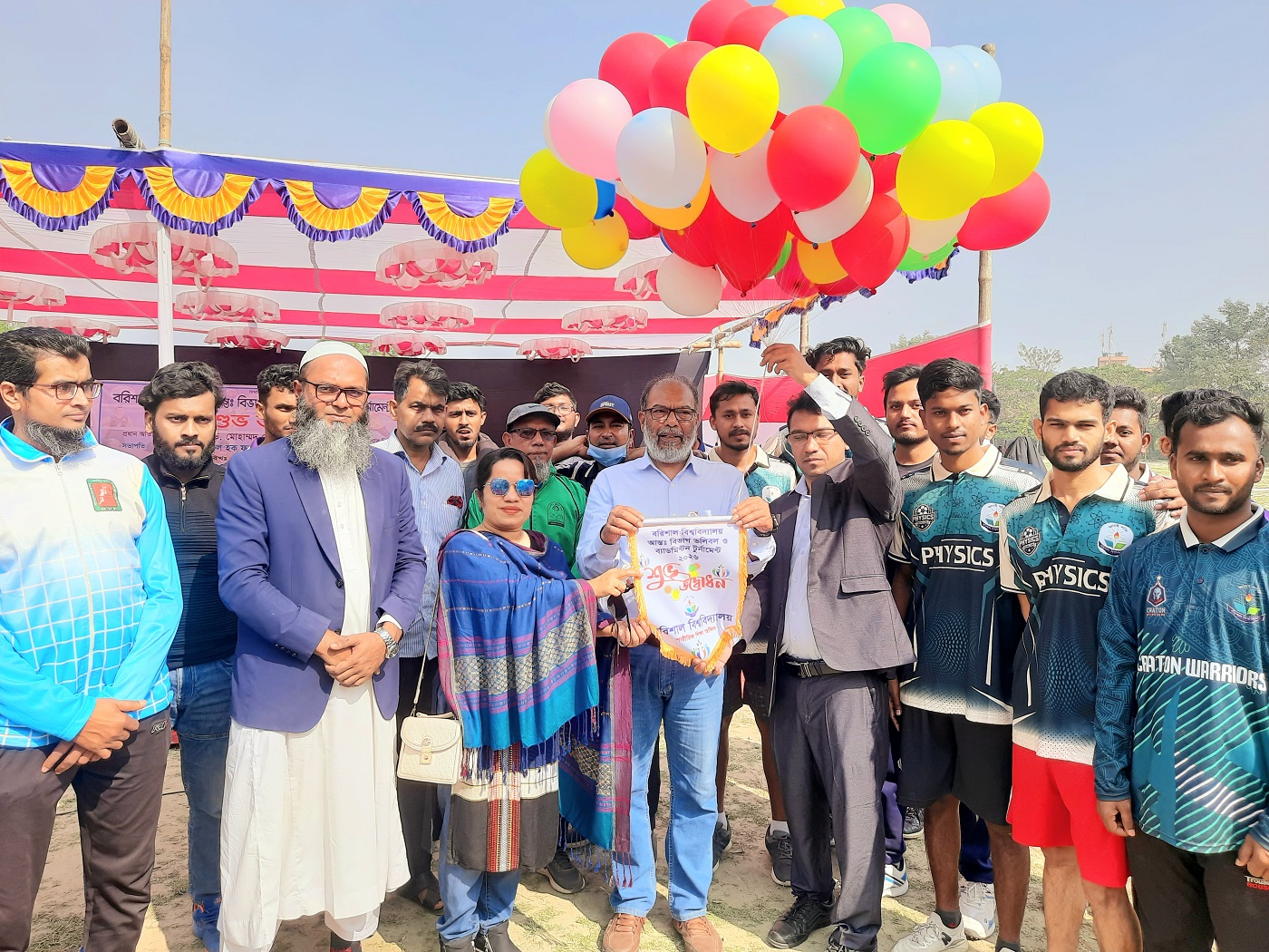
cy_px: 476
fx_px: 916
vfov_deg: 54.9
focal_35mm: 25
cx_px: 634
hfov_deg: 69.4
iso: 20
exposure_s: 1/385
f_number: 2
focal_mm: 4.6
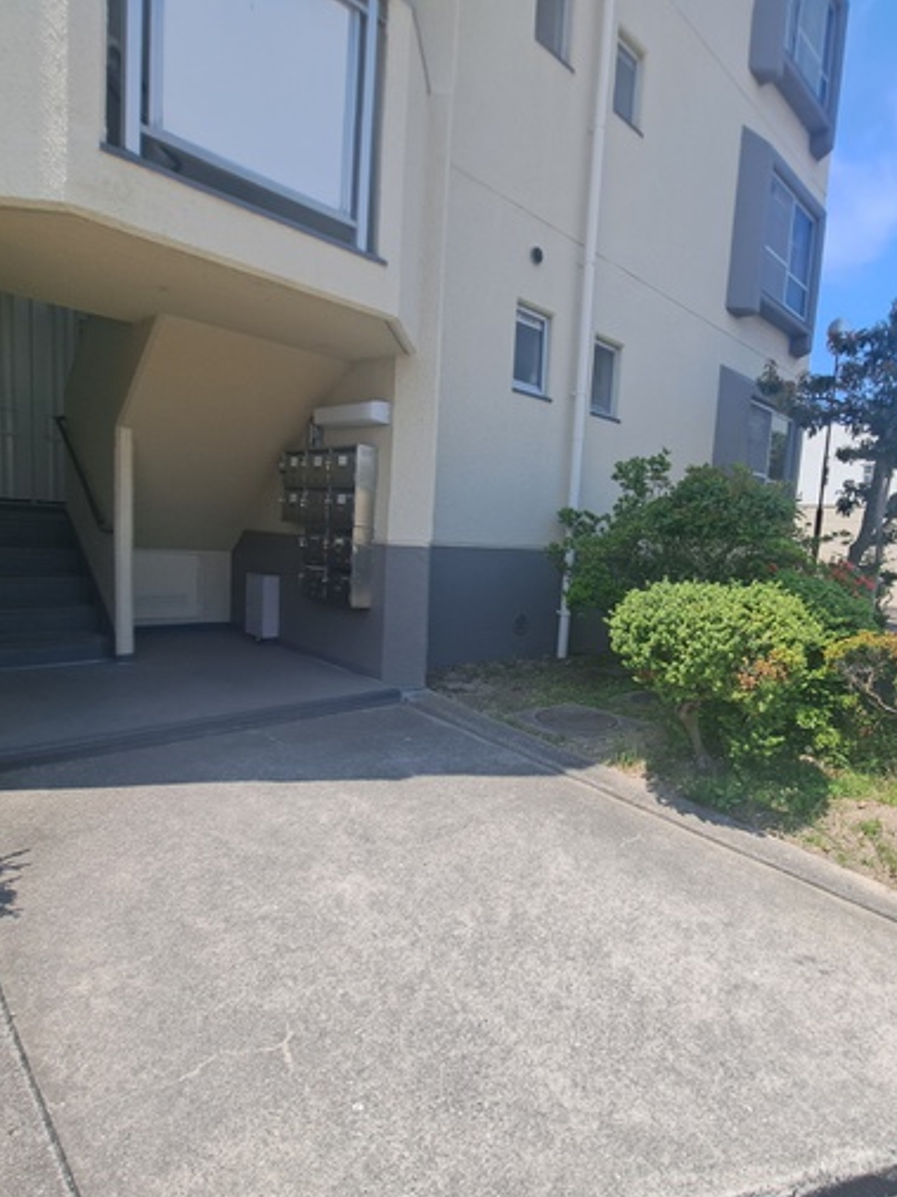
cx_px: 582
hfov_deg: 69.9
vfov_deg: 87.8
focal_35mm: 18
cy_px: 619
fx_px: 622
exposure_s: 1/796
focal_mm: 1.74
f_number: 2.2
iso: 50
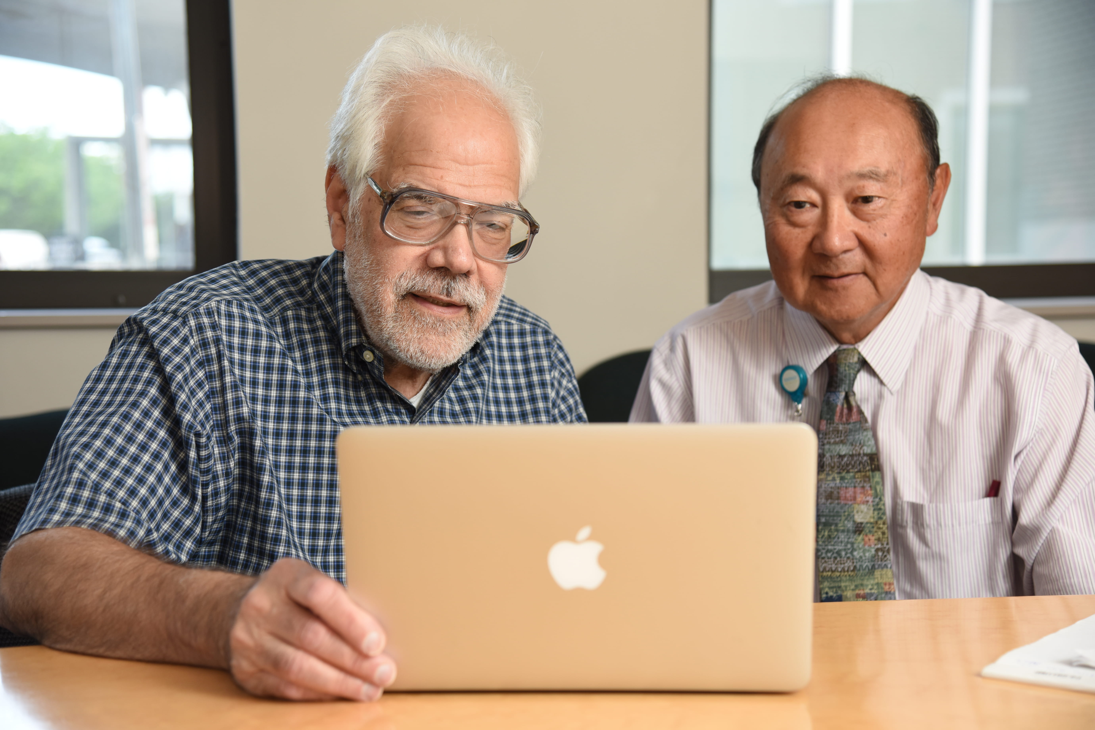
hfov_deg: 32.4
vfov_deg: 21.9
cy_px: 365
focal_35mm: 62
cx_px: 548
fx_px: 1886
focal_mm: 62
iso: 400
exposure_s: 1/160
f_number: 4.5
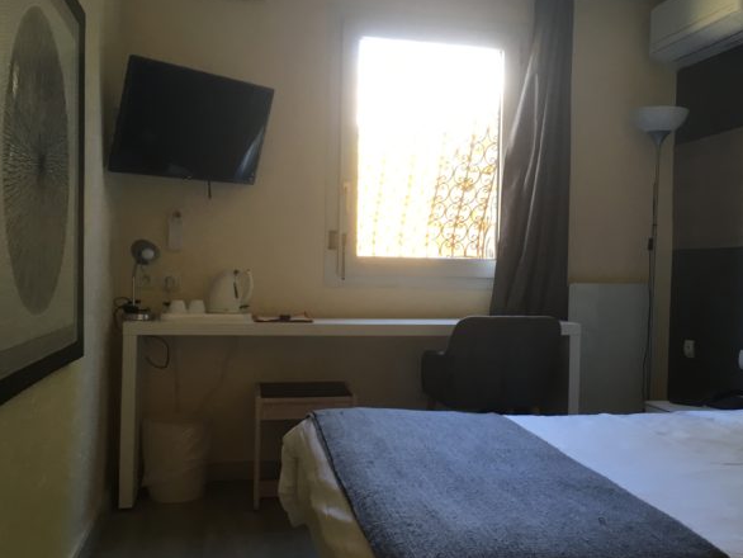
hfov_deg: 48.7
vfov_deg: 37.7
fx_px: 816
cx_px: 446
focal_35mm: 38
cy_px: 276
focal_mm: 4.15
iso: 64
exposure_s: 1/33
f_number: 2.2
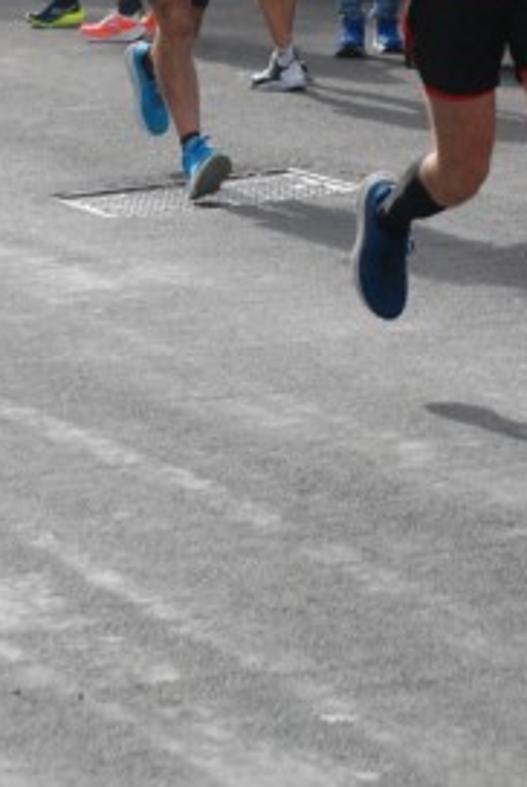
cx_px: 430
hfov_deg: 5.9
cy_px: 43
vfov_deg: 8.8
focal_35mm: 232
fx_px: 5081
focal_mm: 70
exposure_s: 1/1250
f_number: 5.6
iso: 1000
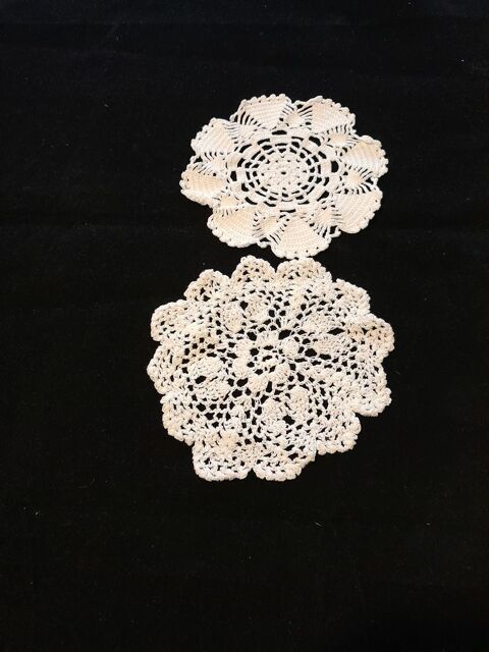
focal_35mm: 27
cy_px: 326
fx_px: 509
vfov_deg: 65.3
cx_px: 244
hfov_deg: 51.4
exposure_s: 1/30
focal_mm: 4
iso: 500
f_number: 1.8
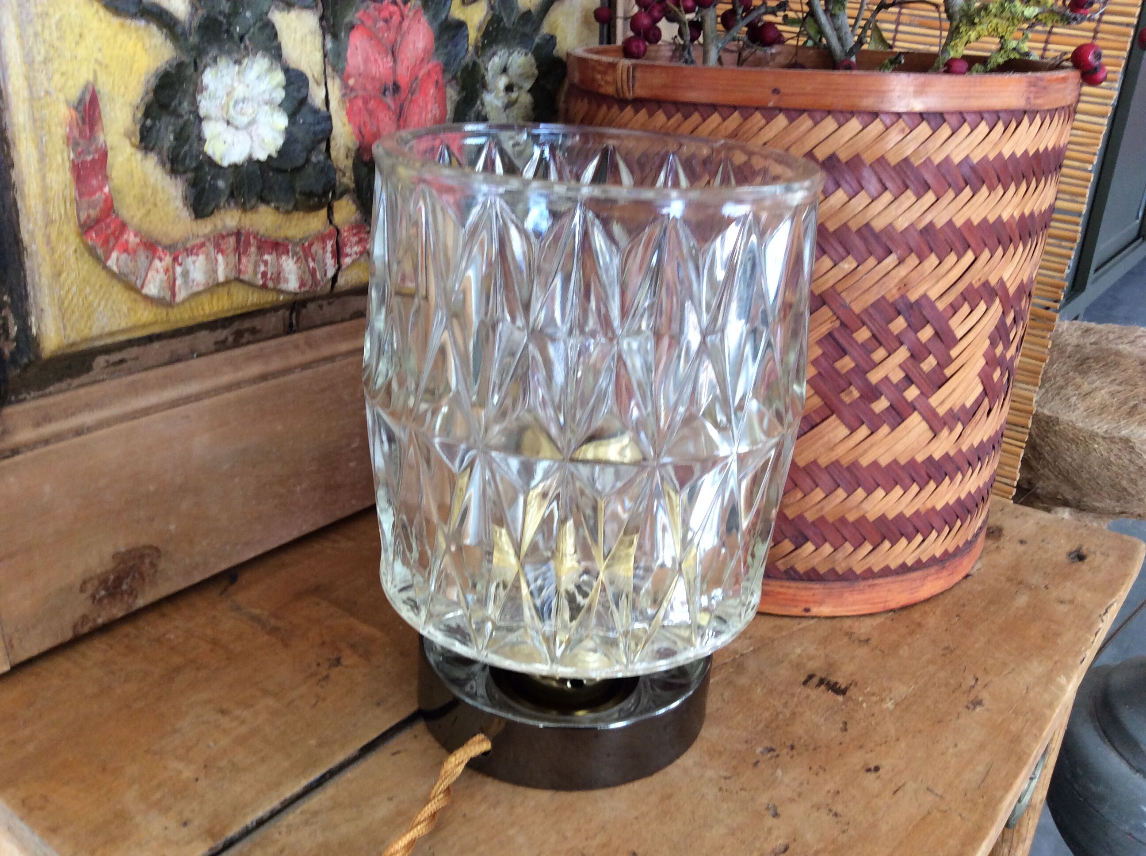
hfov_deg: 56.9
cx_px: 573
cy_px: 428
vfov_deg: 44.1
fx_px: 1058
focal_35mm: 32
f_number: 2.4
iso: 64
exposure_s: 1/25
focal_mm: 3.3
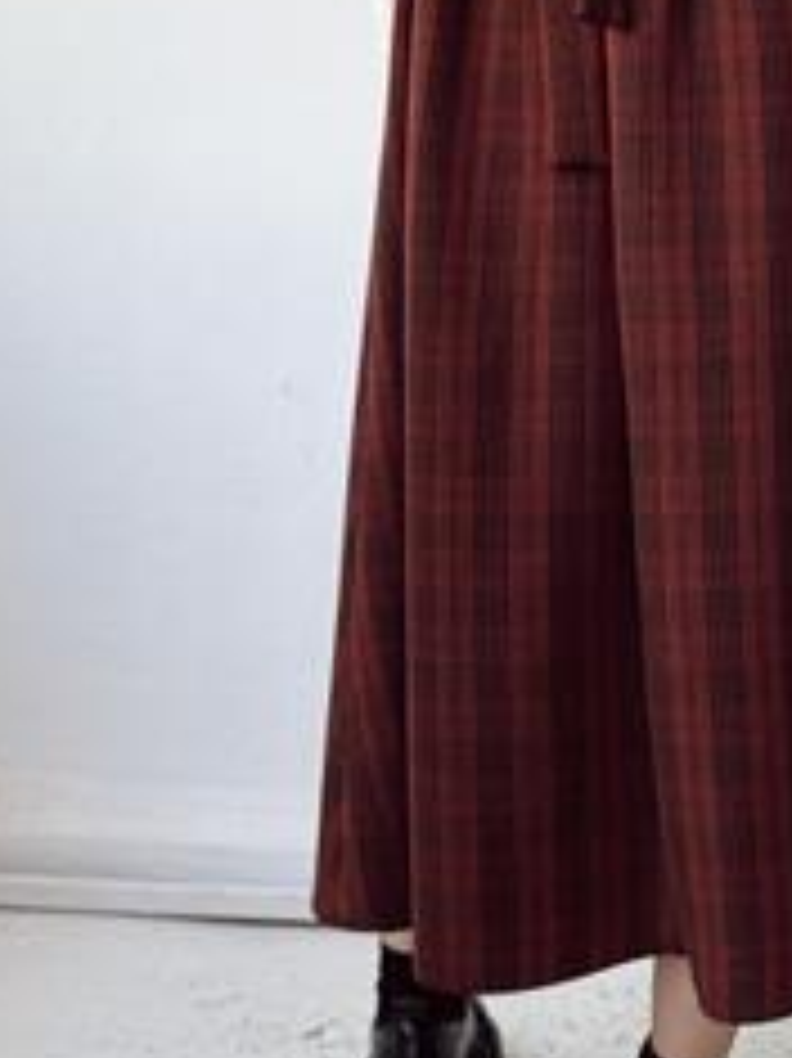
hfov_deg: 13.4
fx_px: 3328
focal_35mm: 109
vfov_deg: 17.5
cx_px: 801
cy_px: -88
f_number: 1.78
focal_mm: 6.76
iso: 64
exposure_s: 1/154
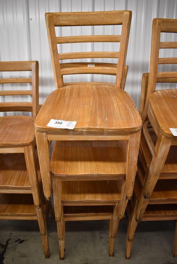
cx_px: 88
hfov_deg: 48.0
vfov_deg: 67.3
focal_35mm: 27
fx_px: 199
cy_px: 132
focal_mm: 18
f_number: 3.5
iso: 1800
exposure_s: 1/125
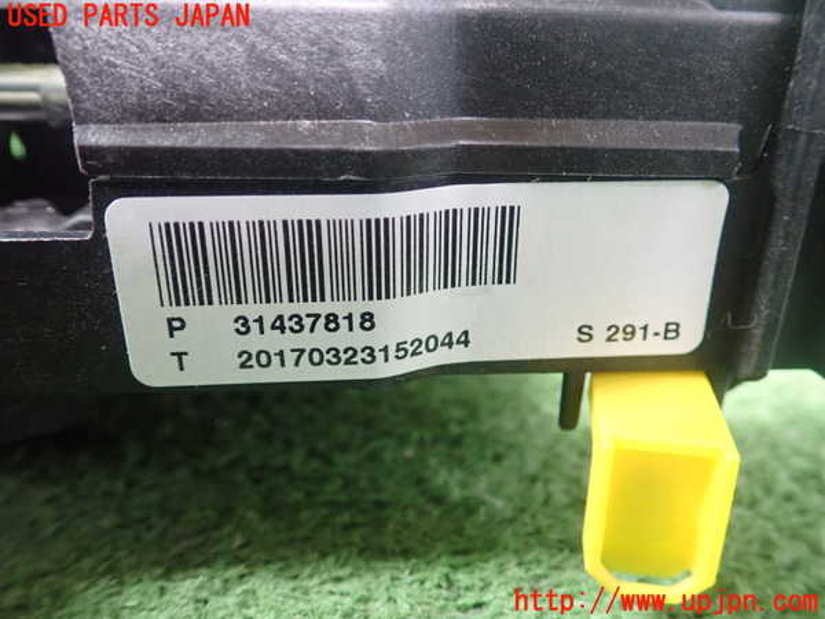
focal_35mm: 30
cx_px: 412
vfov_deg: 46.8
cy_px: 310
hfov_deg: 60.0
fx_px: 715
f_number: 2.3
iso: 800
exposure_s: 1/60
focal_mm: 5.5
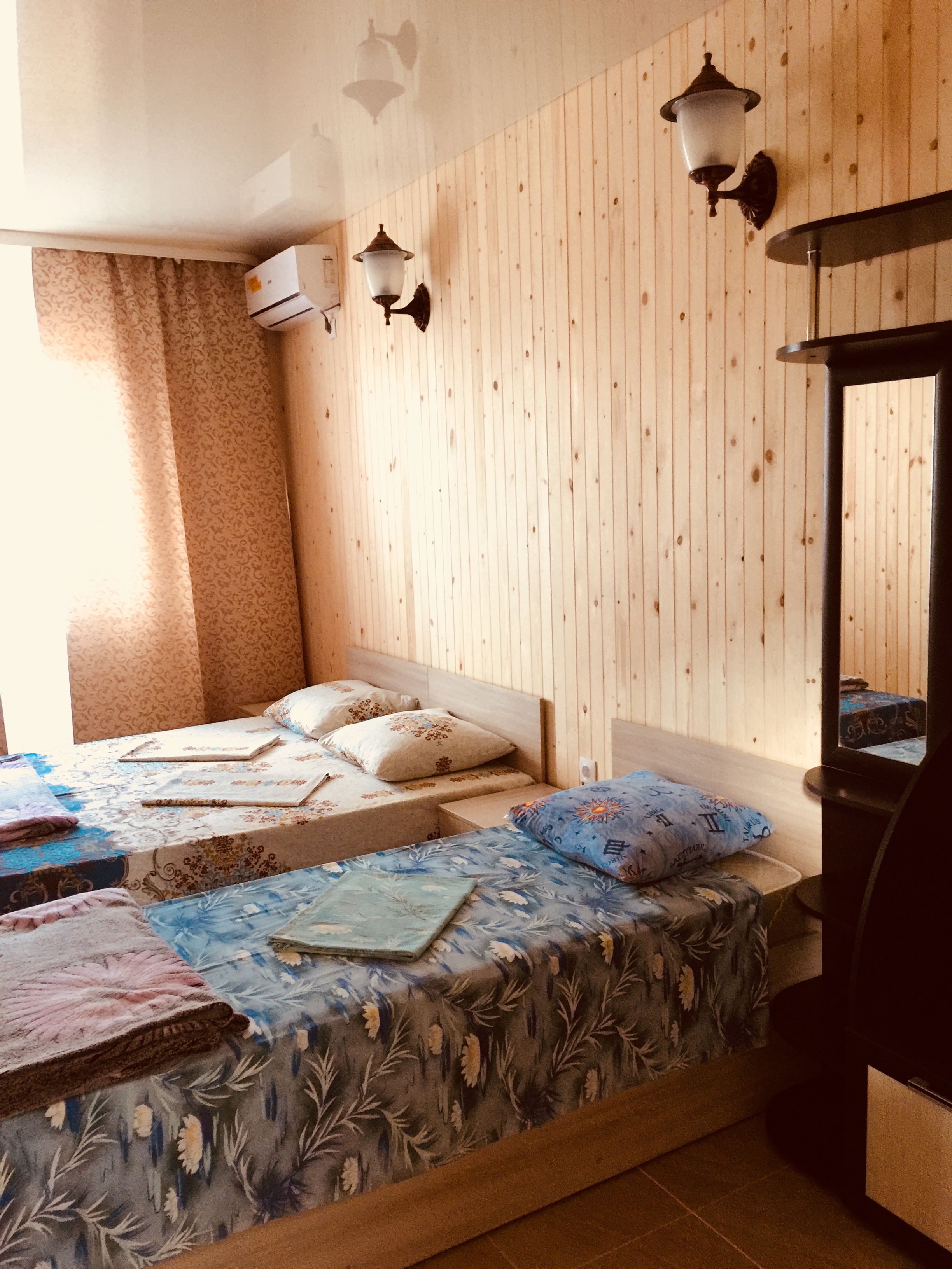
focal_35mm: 29
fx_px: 1063
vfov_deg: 61.7
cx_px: 476
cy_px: 634
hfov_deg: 48.2
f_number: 2.2
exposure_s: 1/10
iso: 100
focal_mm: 4.15
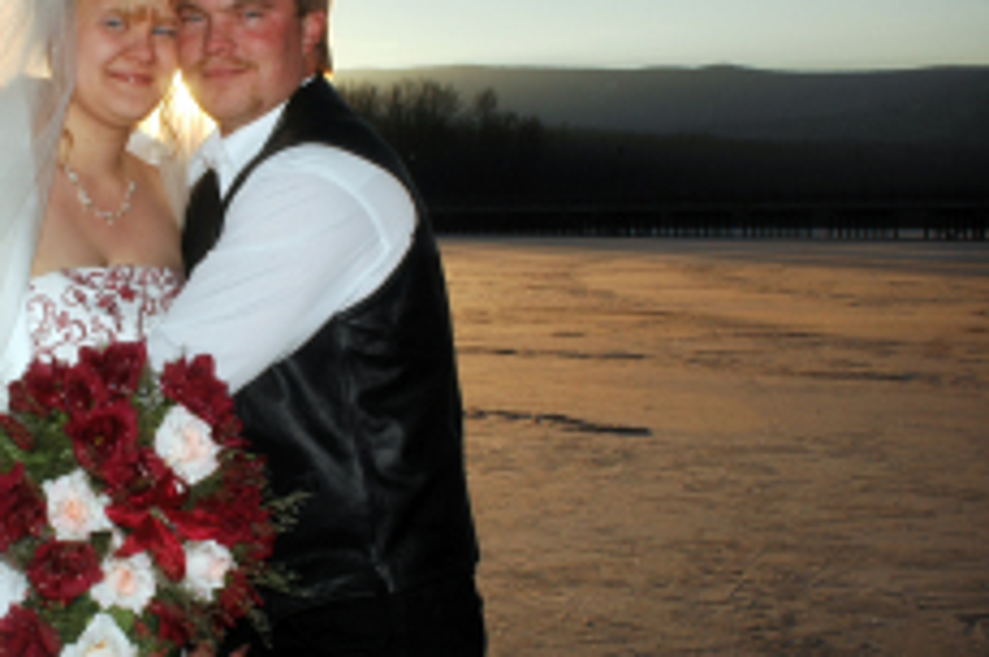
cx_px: 181
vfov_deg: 22.9
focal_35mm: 59
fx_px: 1619
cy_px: 326
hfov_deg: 32.9
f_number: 10
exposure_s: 1/500
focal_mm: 20
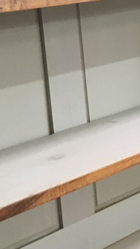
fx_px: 685
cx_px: 263
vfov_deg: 20.2
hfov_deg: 10.8
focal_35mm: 104
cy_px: 37
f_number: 2.2
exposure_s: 1/17
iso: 200
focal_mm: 4.15
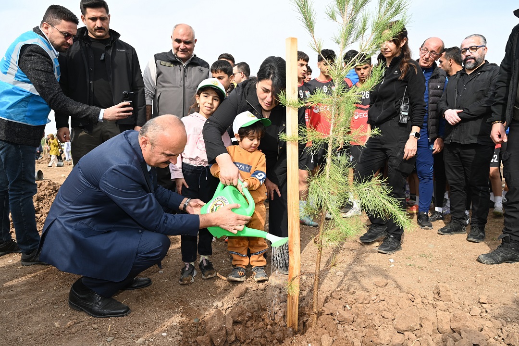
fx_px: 346
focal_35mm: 24
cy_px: 173
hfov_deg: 73.7
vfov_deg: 53.1
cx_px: 260
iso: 100
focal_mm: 24
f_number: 6.3
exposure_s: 1/160
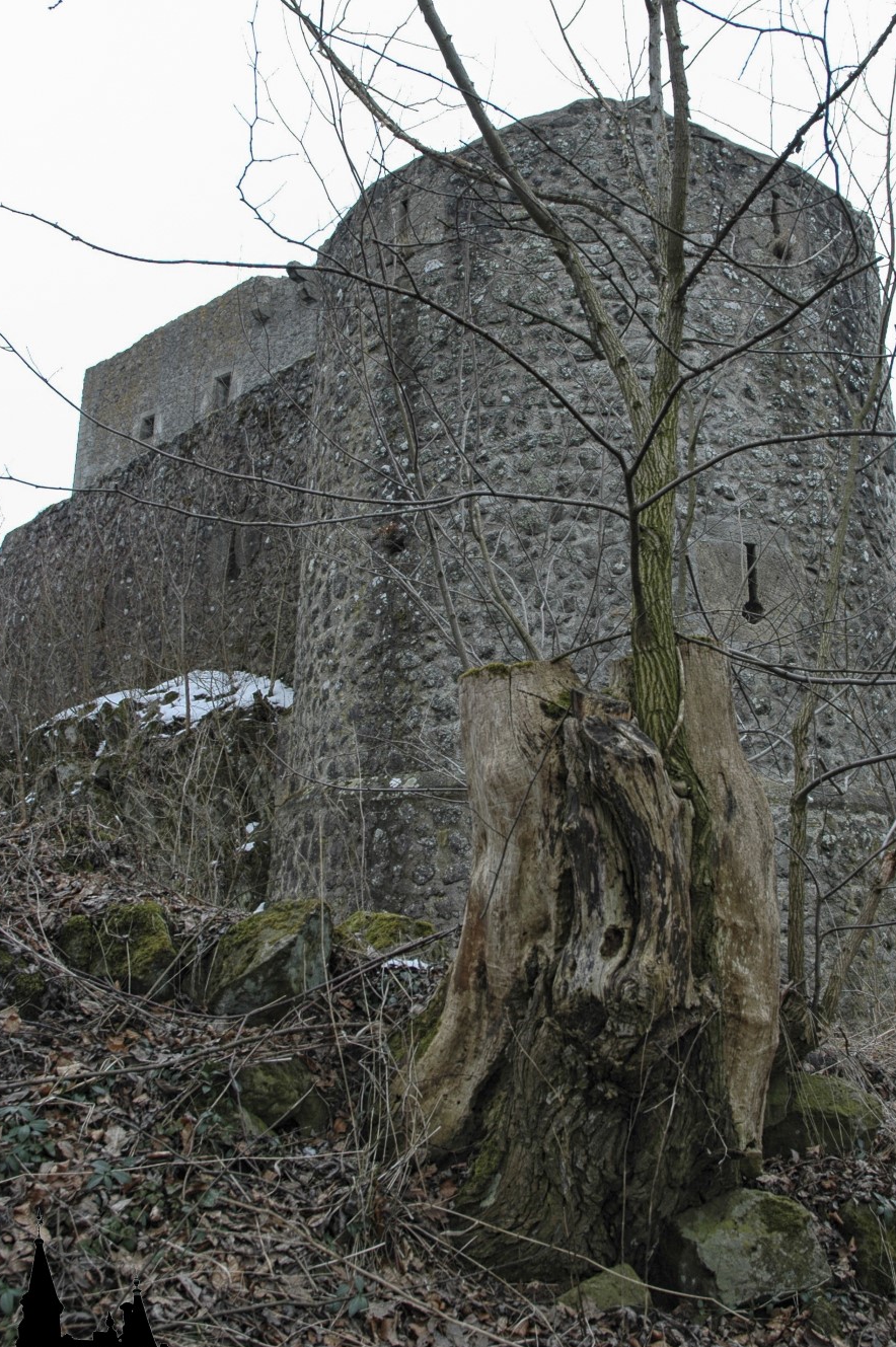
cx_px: 533
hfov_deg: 39.8
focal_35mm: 33
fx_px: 1234
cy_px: 596
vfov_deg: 57.1
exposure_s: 1/200
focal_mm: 18
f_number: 7.1
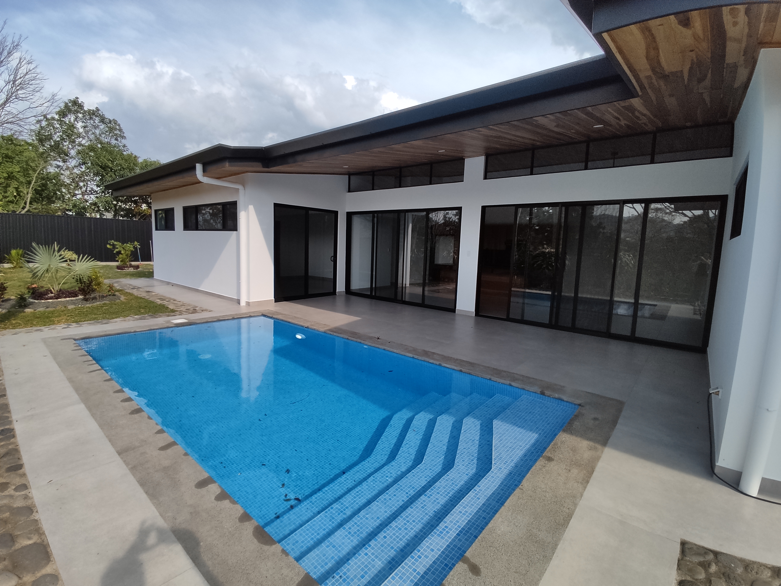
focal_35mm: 15
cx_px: 390
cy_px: 293
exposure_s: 1/977
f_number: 2.2
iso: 50
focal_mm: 1.6
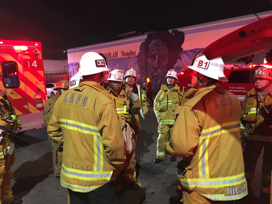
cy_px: 102
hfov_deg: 61.7
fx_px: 228
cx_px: 136
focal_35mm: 29
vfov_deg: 48.2
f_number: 2.2
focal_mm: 4.15
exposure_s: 1/15
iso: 200
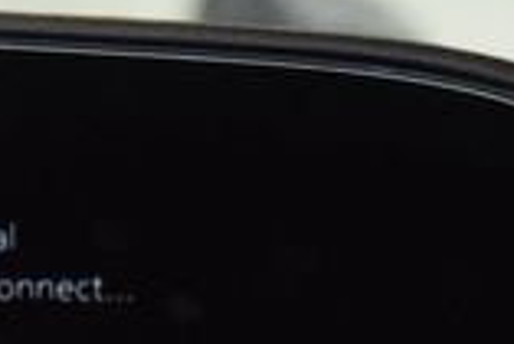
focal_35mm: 429
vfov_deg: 3.2
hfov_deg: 4.8
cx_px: 23
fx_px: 6131
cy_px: 342
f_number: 4.5
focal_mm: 70
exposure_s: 1/100
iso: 3200
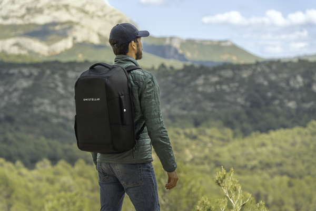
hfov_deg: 16.7
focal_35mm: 123
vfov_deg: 11.1
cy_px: 106
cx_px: 158
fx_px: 1080
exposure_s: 1/400
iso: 100
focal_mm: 123
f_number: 5
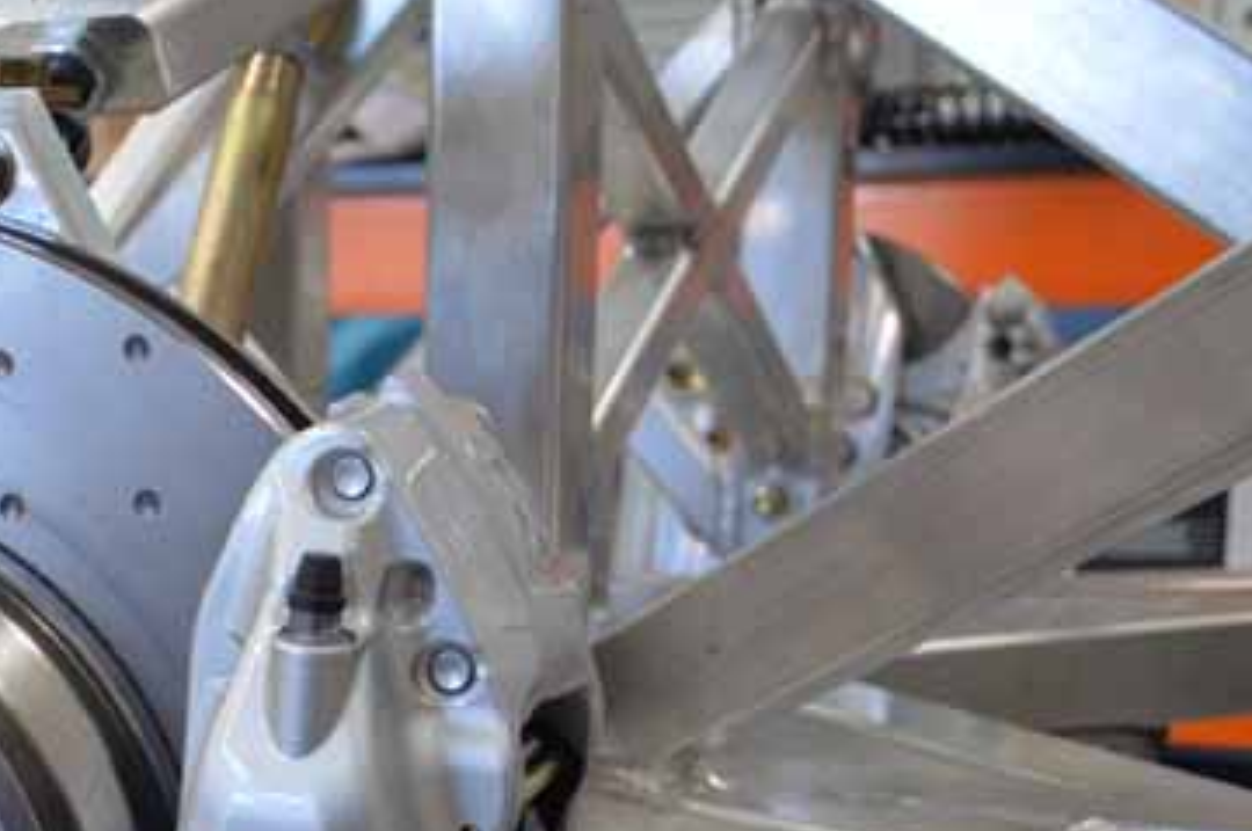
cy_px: 800
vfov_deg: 16.7
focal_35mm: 80
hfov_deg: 24.2
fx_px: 2778
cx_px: -24
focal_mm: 24
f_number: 3.8
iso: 400
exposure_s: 1/60
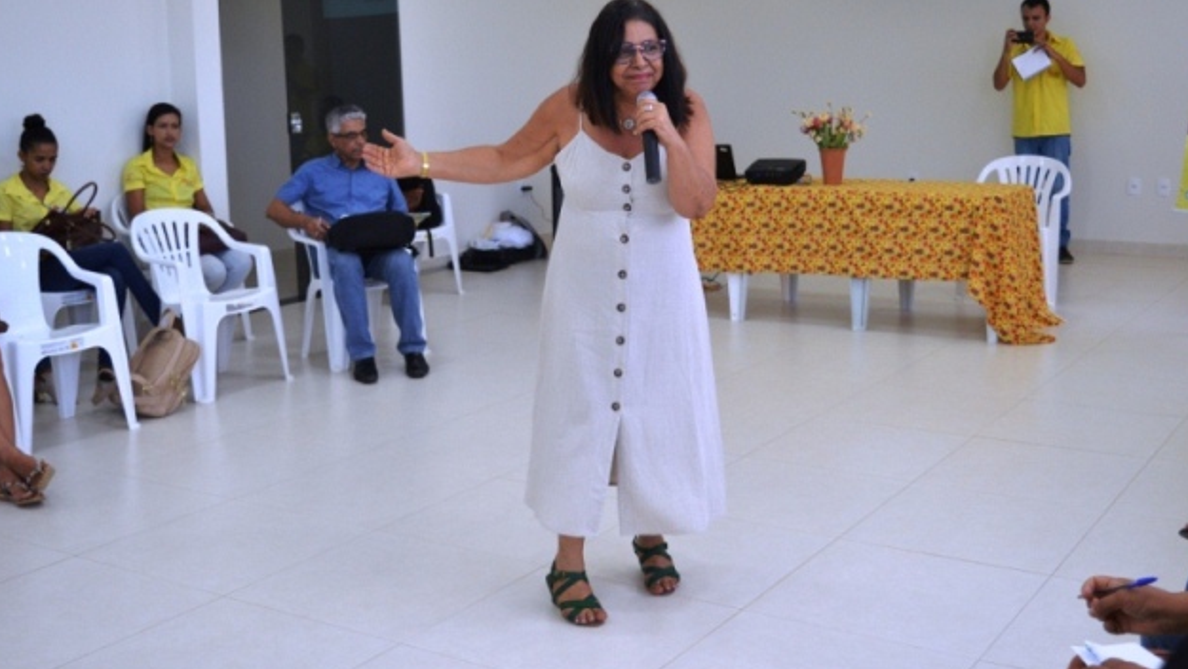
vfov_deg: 26.5
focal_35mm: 45
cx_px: 599
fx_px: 1418
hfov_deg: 45.5
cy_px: 279
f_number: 5
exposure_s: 1/100
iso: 400
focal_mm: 28
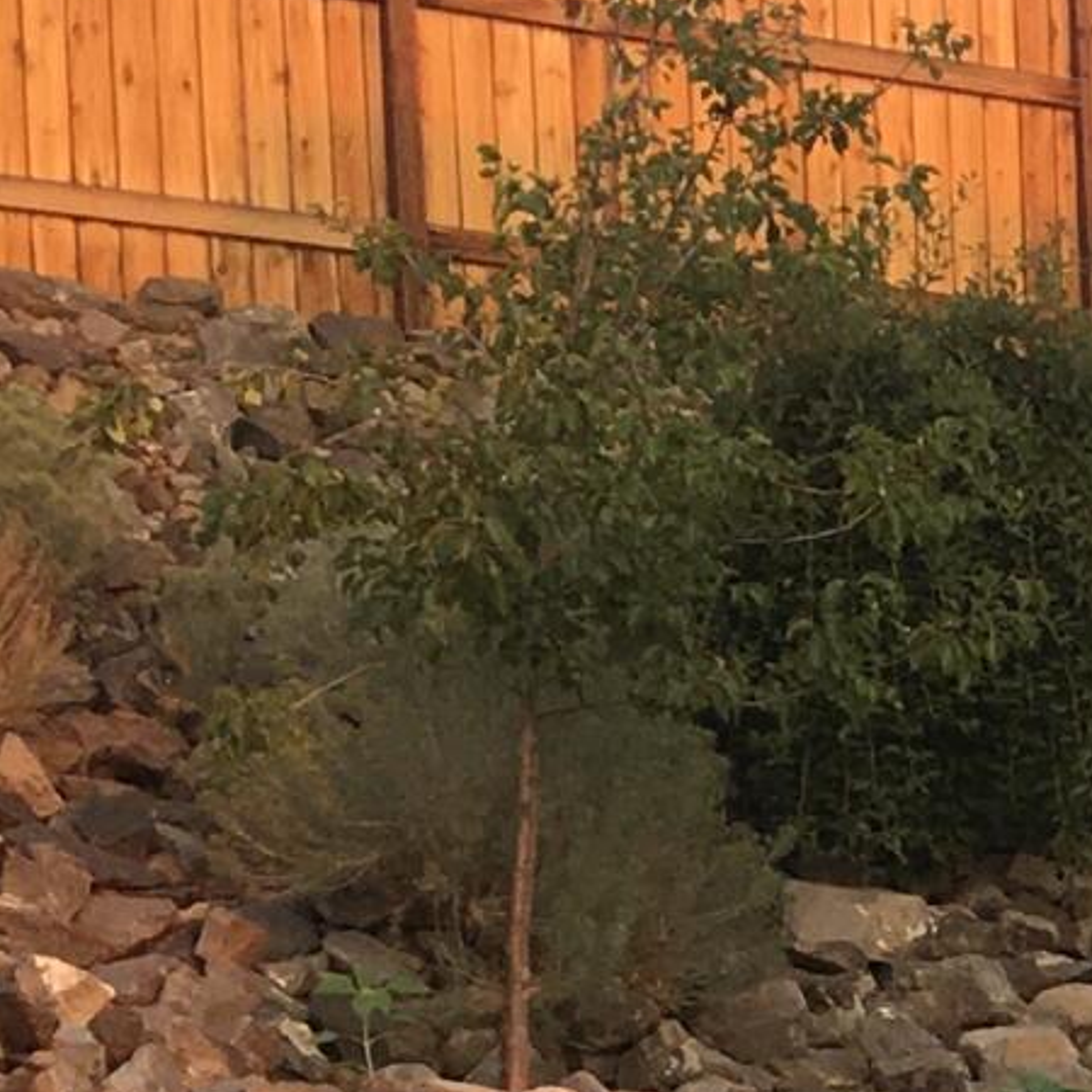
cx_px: 3016
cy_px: 1526
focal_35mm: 171
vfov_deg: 10.0
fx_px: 6103
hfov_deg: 8.8
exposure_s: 1/187
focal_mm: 4.15
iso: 25
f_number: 2.2
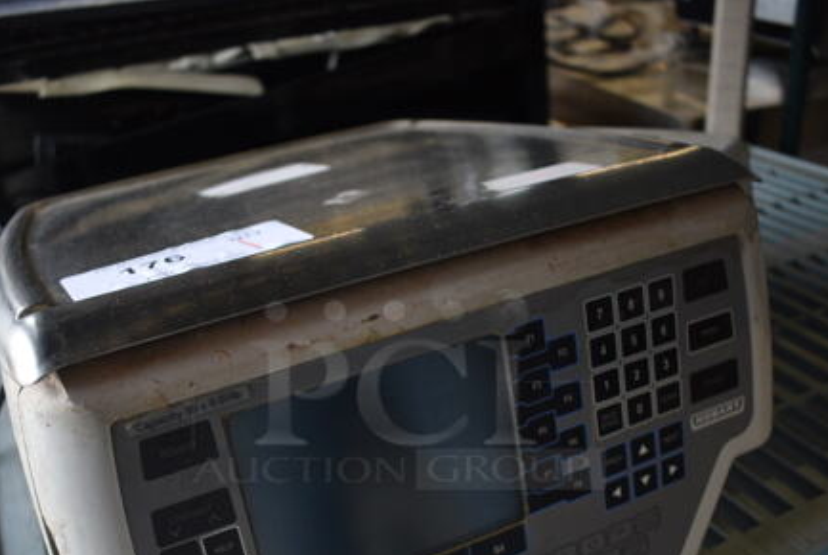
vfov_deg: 34.7
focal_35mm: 38
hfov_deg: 50.6
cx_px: 394
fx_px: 875
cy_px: 388
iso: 560
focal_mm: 18
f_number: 3.5
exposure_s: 1/250
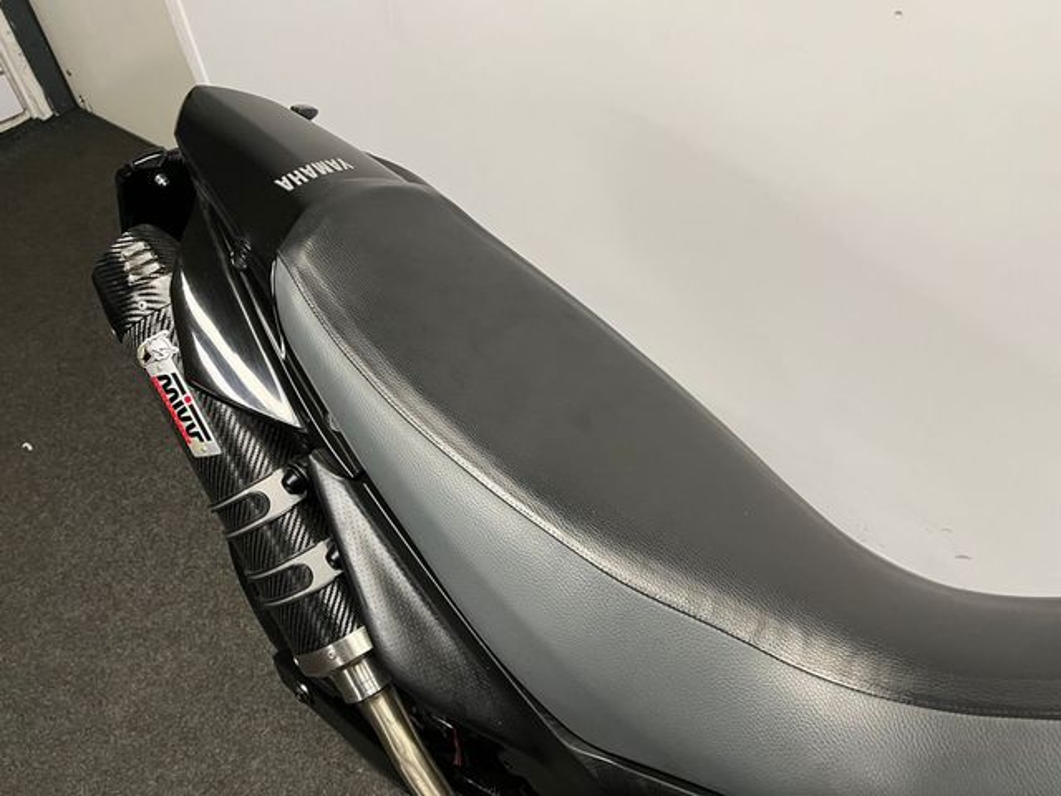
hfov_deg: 67.3
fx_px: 797
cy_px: 398
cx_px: 530
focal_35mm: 26
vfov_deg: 53.1
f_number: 1.6
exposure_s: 1/50
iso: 100
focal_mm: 5.1
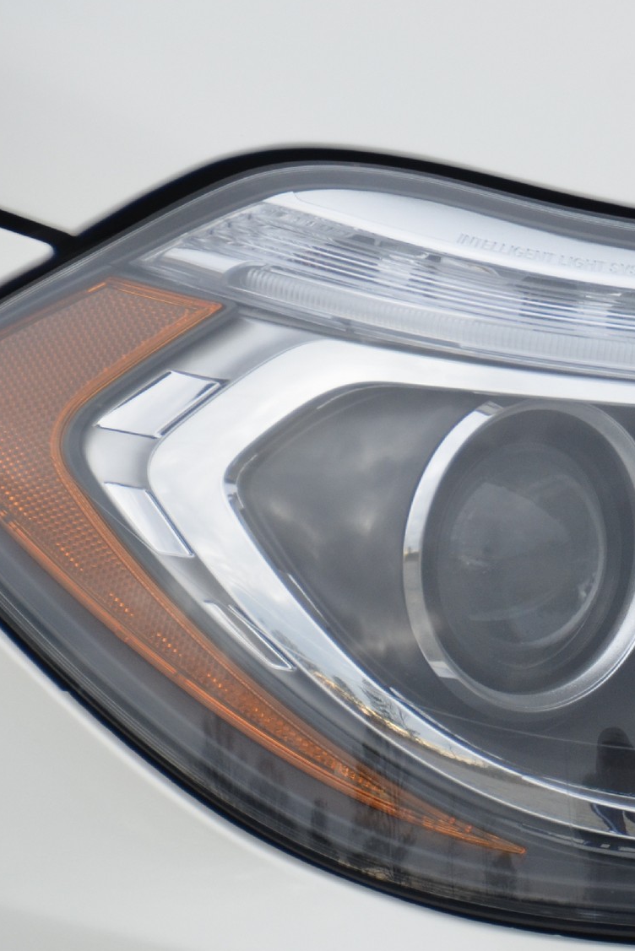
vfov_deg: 4.1
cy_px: 553
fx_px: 13167
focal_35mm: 498
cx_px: 788
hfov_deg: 2.8
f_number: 5.6
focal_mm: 150
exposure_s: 1/1000
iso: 500
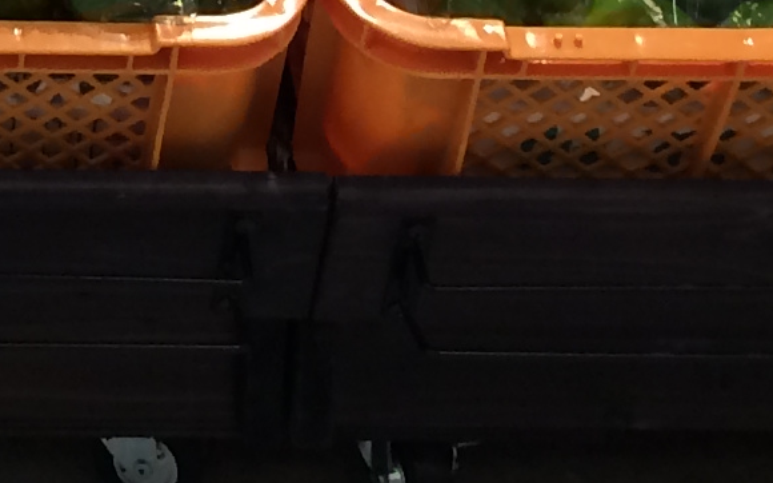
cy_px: -1067
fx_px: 3769
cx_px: -408
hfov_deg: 11.2
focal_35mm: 179
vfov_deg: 6.5
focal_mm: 4.12
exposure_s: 1/40
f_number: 2.2
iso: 40
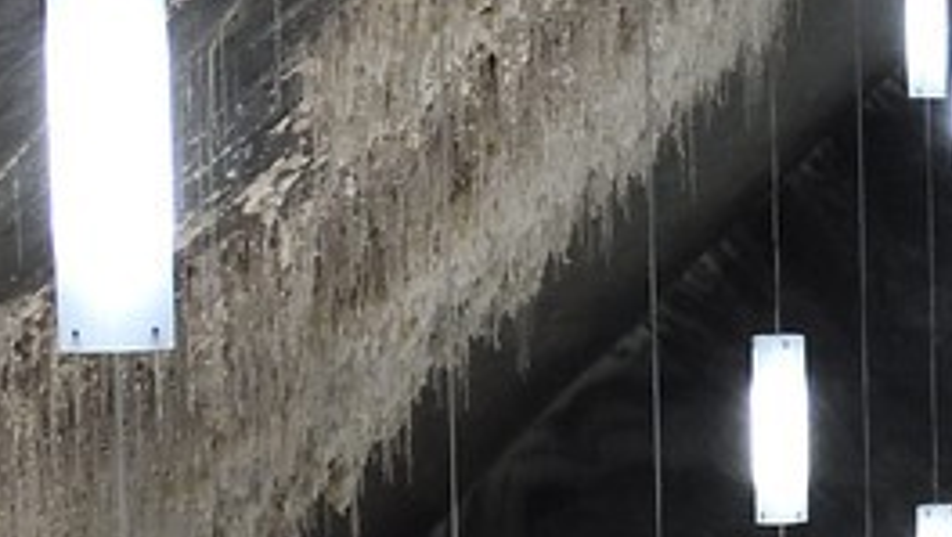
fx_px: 3840
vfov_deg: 8.0
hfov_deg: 10.8
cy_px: 267
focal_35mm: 152
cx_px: 2636
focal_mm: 24
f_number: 10
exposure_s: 1/13
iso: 3200
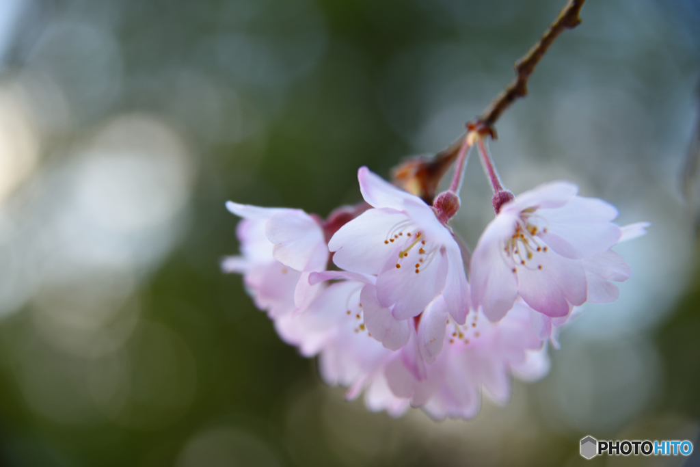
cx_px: 350
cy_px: 234
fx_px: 1653
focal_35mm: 85
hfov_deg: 23.9
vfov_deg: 16.1
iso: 250
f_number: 4
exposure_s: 1/40
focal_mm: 85
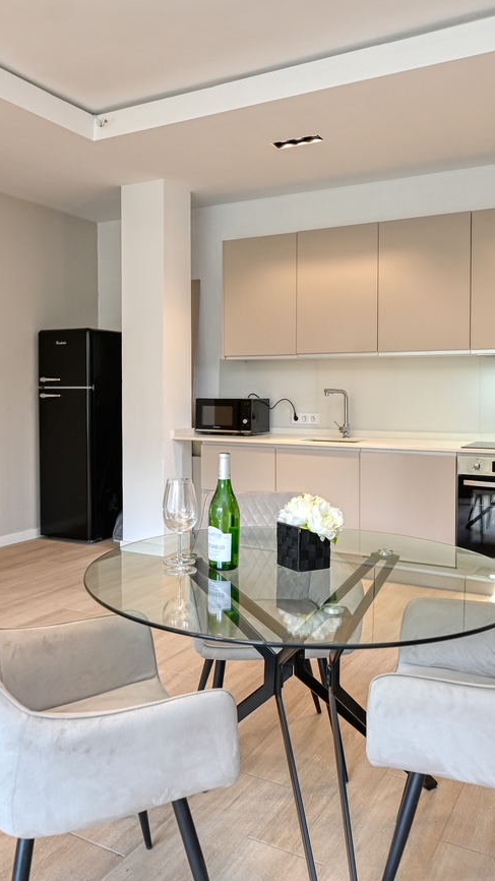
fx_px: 698
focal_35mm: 30
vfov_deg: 64.4
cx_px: 238
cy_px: 408
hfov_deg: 39.0
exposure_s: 1/60
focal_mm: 16.5
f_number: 4
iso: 220
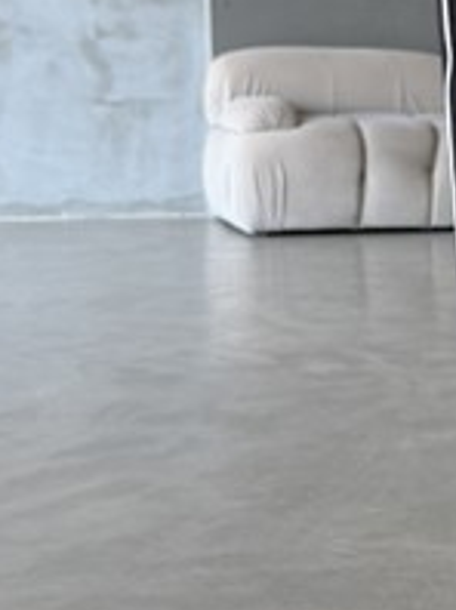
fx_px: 1707
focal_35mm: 97
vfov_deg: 20.2
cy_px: 237
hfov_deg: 14.2
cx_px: 690
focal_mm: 6.76
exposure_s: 1/135
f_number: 1.78
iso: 80
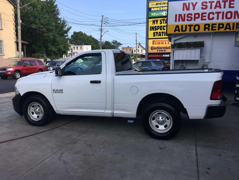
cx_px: 120
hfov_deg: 61.7
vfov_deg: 48.2
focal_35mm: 29
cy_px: 90
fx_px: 200
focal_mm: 4.15
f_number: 2.2
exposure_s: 1/801
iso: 25
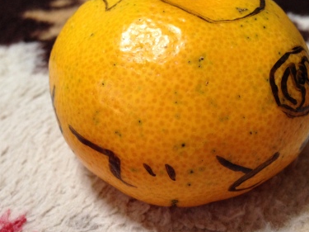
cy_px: 92
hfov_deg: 43.0
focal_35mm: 44
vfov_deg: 32.8
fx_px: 393
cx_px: 160
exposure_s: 1/20
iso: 200
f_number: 2.4
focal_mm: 4.12
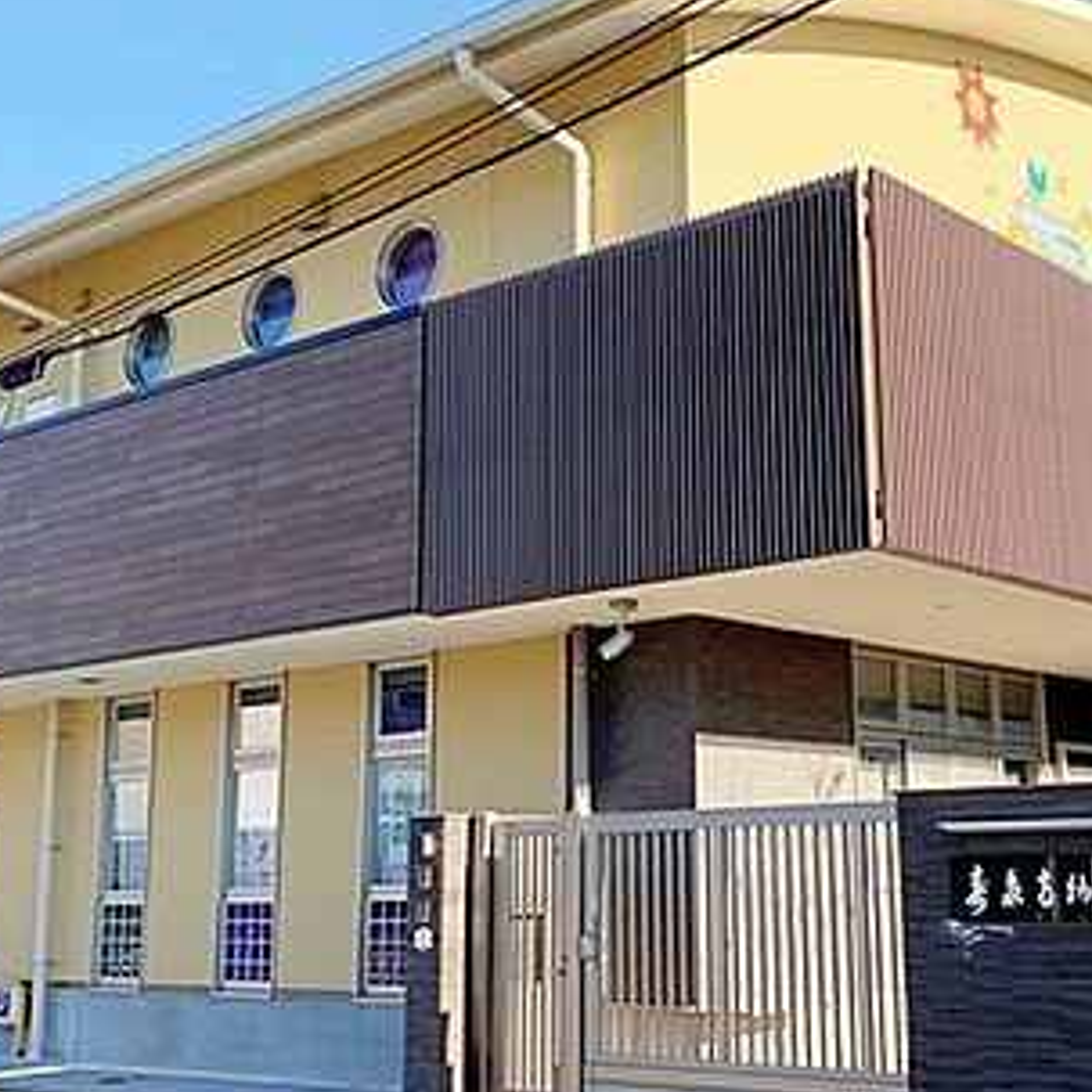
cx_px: 717
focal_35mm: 47
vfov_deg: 36.1
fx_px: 1677
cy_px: 521
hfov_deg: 35.7
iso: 25
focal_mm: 4.25
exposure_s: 1/903
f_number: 1.8
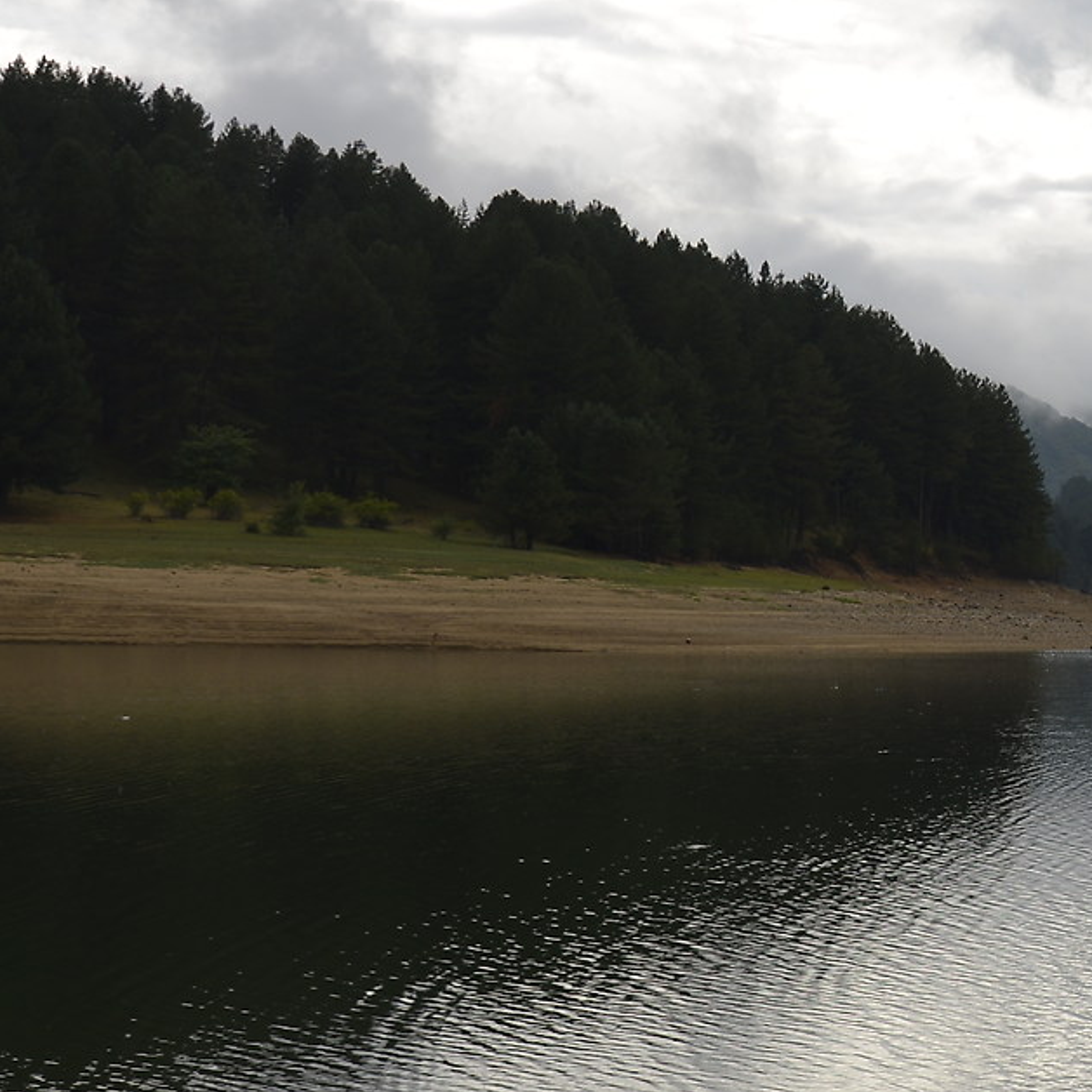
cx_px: 1445
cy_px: 563
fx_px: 2784
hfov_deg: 20.2
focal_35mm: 78
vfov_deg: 22.2
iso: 100
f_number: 7.1
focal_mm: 24
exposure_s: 1/200
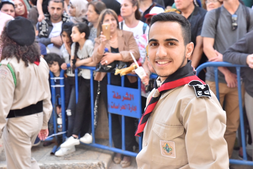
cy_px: 84
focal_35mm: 82
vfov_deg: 16.7
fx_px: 576
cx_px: 126
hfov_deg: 24.8
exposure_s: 1/800
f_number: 10
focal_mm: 82
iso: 6400
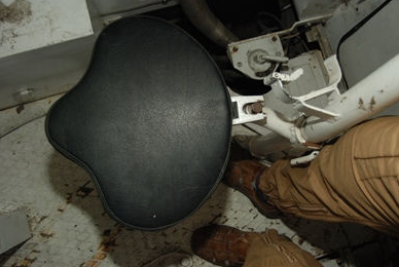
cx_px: 213
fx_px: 366
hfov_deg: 57.1
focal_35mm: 33
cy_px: 125
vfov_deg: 40.1
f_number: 3.8
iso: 400
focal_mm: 20
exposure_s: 1/60
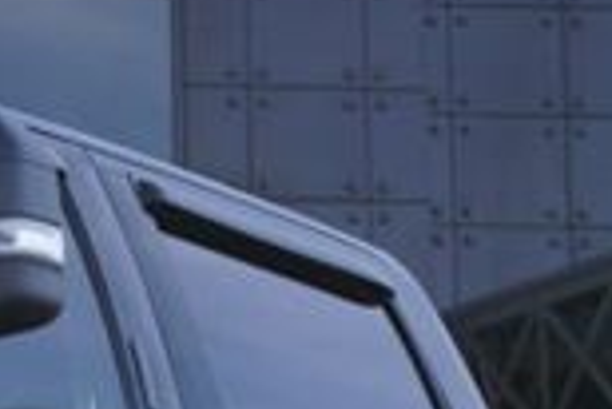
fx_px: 3562
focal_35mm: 209
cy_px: 469
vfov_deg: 6.5
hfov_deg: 9.3
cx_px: -517
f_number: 5.6
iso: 100
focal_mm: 21
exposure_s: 1/125
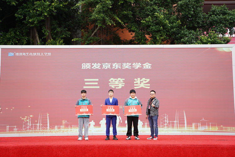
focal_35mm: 53
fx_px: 346
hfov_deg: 37.5
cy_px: 78
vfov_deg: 25.5
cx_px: 118
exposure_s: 1/500
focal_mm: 53
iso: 160
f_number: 3.2
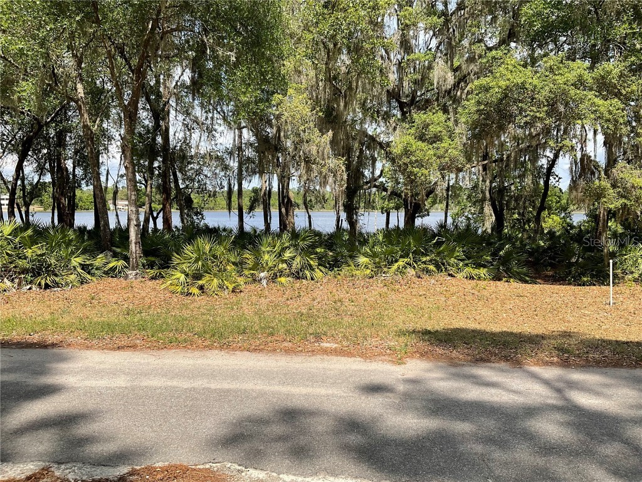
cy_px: 241
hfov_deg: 61.7
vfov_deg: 48.2
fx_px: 538
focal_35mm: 29
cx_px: 321
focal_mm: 3
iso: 16
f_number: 1.8
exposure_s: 1/1195
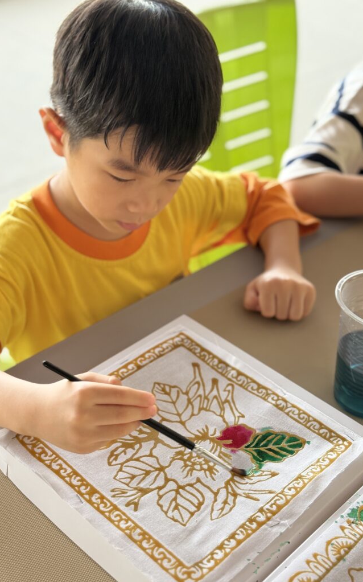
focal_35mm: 51
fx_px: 808
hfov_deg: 25.3
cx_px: 171
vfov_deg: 39.6
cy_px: 291
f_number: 1.78
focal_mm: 6.76
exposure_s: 1/91
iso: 100
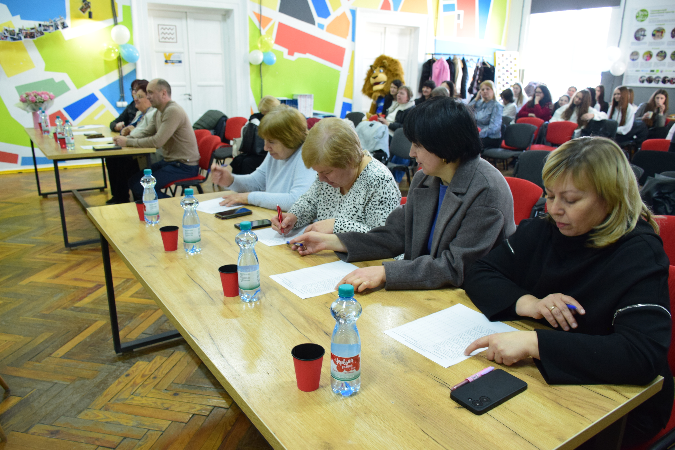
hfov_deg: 67.4
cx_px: 338
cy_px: 225
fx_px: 506
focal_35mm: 27
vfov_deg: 47.9
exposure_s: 1/30
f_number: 4
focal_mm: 18
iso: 1400
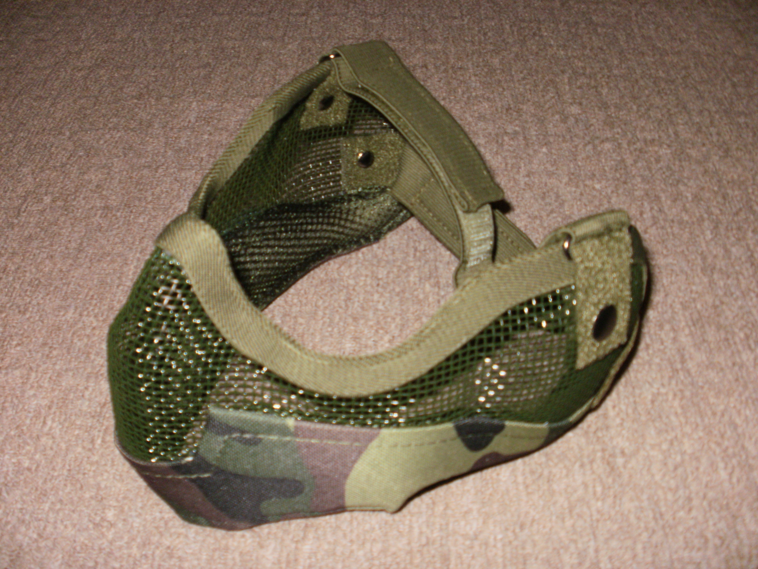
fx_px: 788
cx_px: 379
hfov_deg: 51.4
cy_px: 284
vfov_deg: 39.7
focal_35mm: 36
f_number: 3.5
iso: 125
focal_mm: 6.3
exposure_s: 1/30
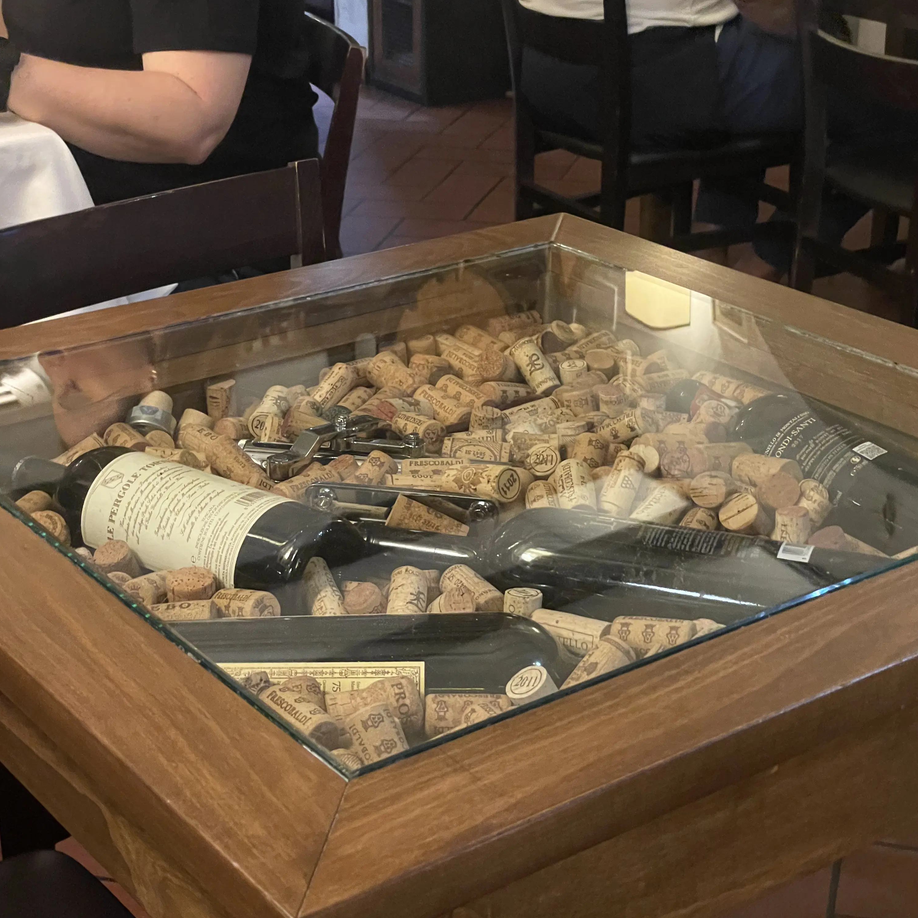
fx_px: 1860
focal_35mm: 62
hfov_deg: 27.7
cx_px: 462
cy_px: 510
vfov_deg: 27.7
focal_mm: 6
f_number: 2
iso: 800
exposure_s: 1/50
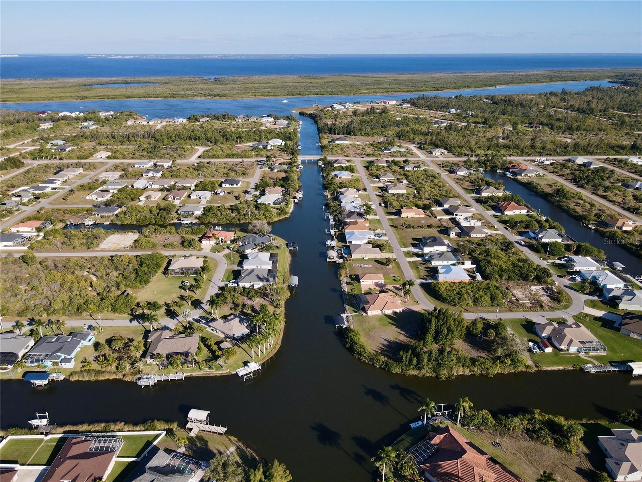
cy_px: 241
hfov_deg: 71.6
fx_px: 445
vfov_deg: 56.8
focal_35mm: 24
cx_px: 321
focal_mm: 4.5
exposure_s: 1/800
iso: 100
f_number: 2.8
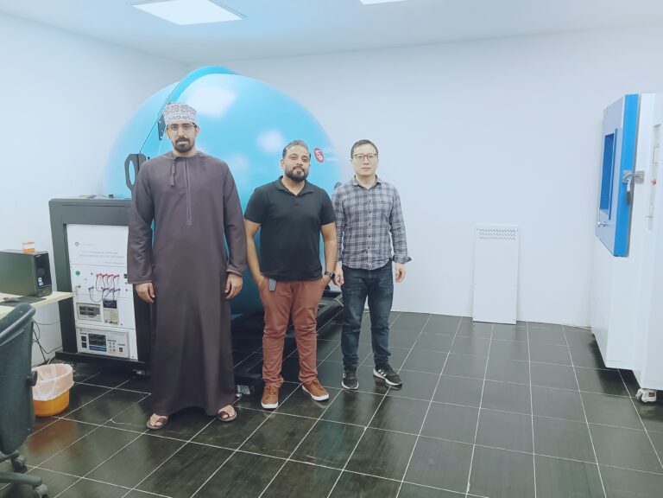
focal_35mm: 27
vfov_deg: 51.4
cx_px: 332
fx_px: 517
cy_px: 249
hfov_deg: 65.3
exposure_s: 1/50
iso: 723
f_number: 1.9
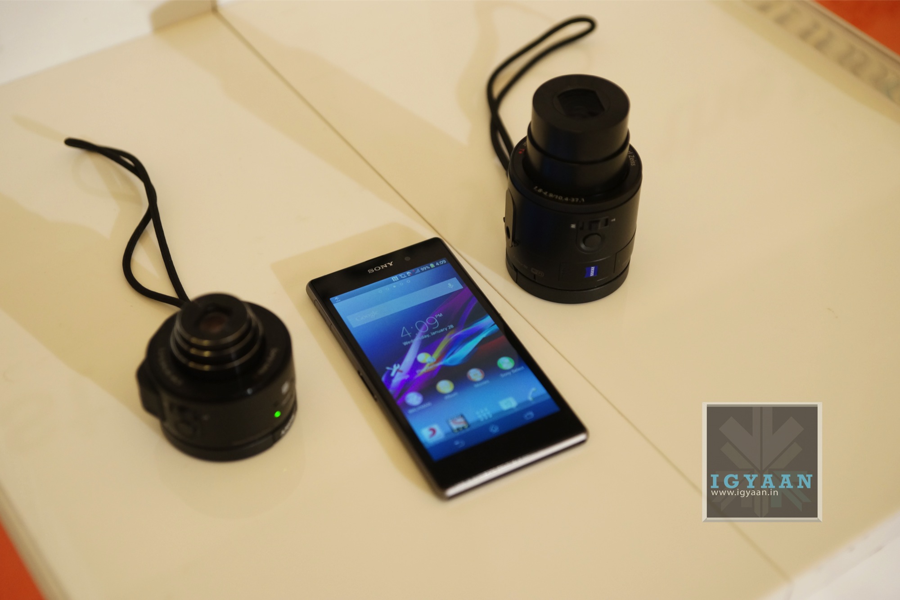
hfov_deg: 36.2
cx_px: 450
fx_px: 1375
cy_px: 300
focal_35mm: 55
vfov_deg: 24.6
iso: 1600
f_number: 2.8
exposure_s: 1/50
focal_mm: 55
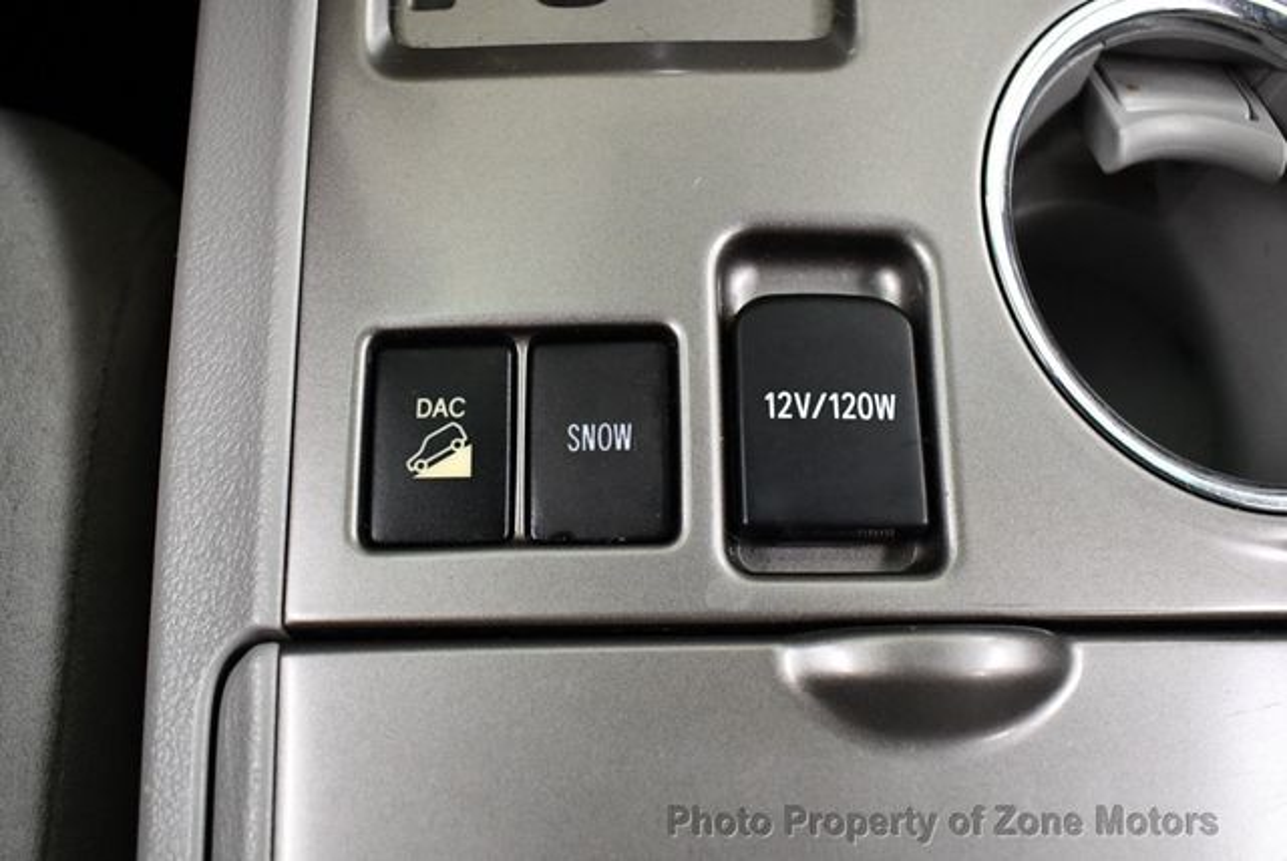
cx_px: 644
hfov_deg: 53.1
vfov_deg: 36.9
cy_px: 430
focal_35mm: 36
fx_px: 1288
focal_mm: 18
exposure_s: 1/125
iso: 3200
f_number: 3.5
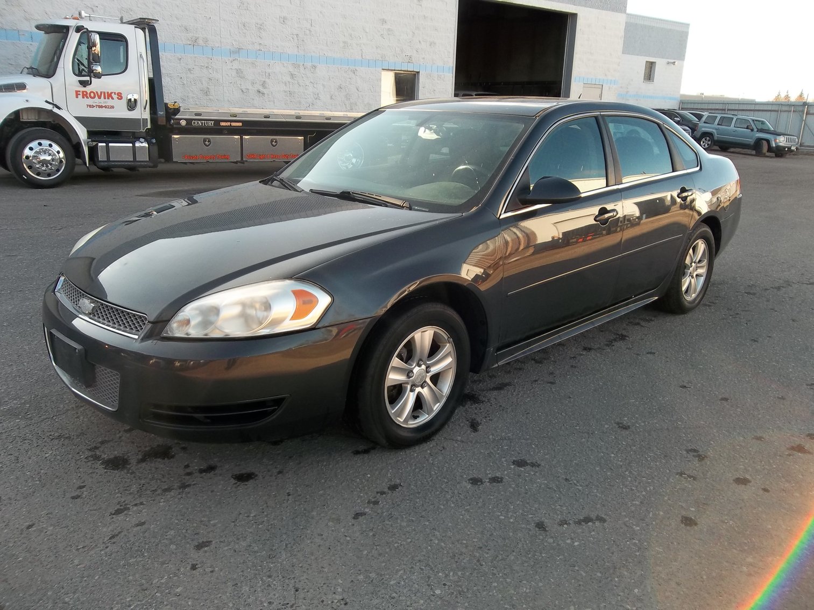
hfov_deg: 65.3
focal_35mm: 27
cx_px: 407
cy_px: 305
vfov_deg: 51.4
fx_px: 635
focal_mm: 4.9
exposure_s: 1/200
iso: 80
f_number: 3.5
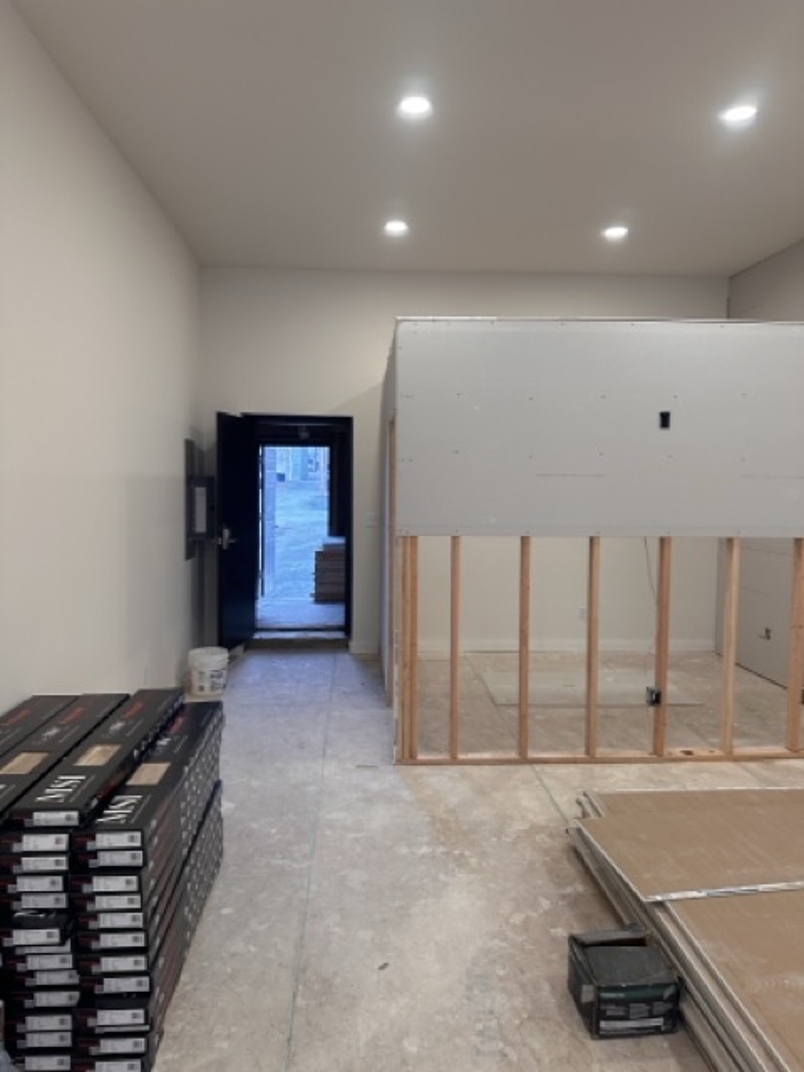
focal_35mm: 24
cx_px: 402
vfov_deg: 71.6
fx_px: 743
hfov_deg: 56.8
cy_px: 536
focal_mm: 6.86
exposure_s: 1/60
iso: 160
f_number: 1.78
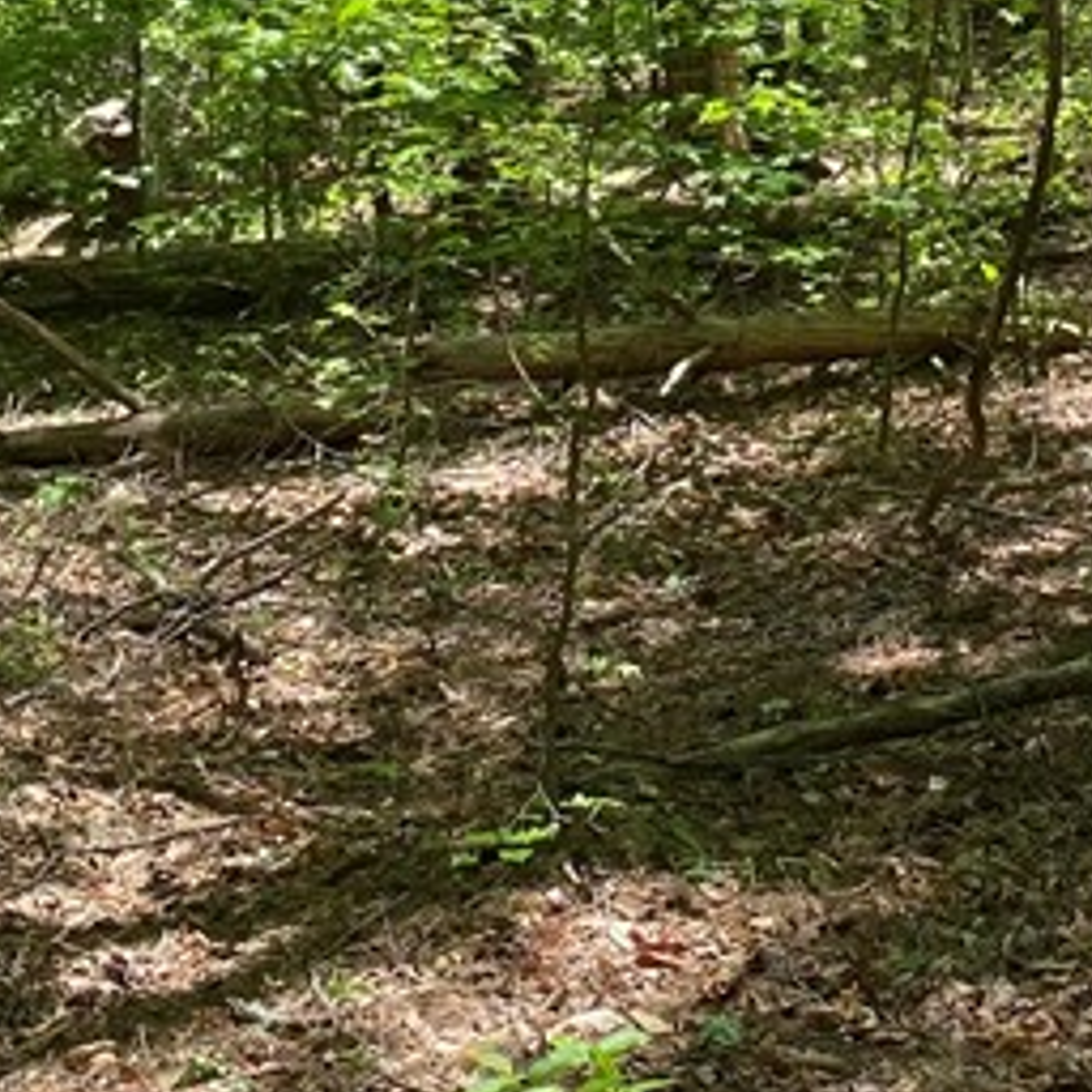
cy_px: -55
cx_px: 1011
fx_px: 3284
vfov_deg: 18.3
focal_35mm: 92
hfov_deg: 18.5
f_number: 1.8
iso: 32
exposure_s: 1/285
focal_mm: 4.25
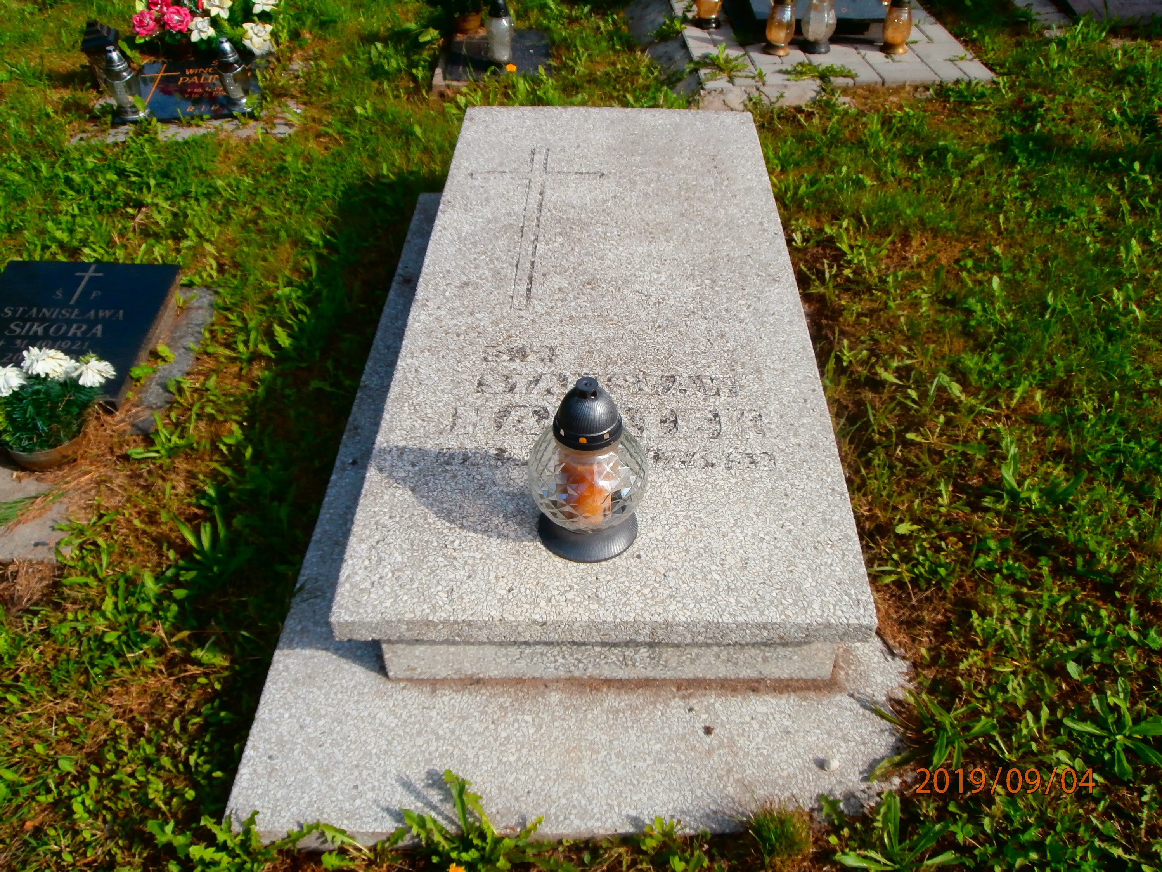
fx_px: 1007
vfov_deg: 46.8
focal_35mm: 30
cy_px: 436
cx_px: 581
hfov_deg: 60.0
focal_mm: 5.36
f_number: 3.5
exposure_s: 1/1000
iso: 100
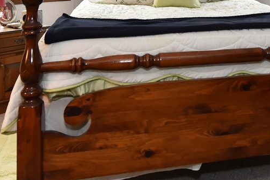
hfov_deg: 40.4
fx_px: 337
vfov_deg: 26.8
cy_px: -31
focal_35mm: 45
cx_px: 241
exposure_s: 1/100
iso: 800
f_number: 5
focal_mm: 14
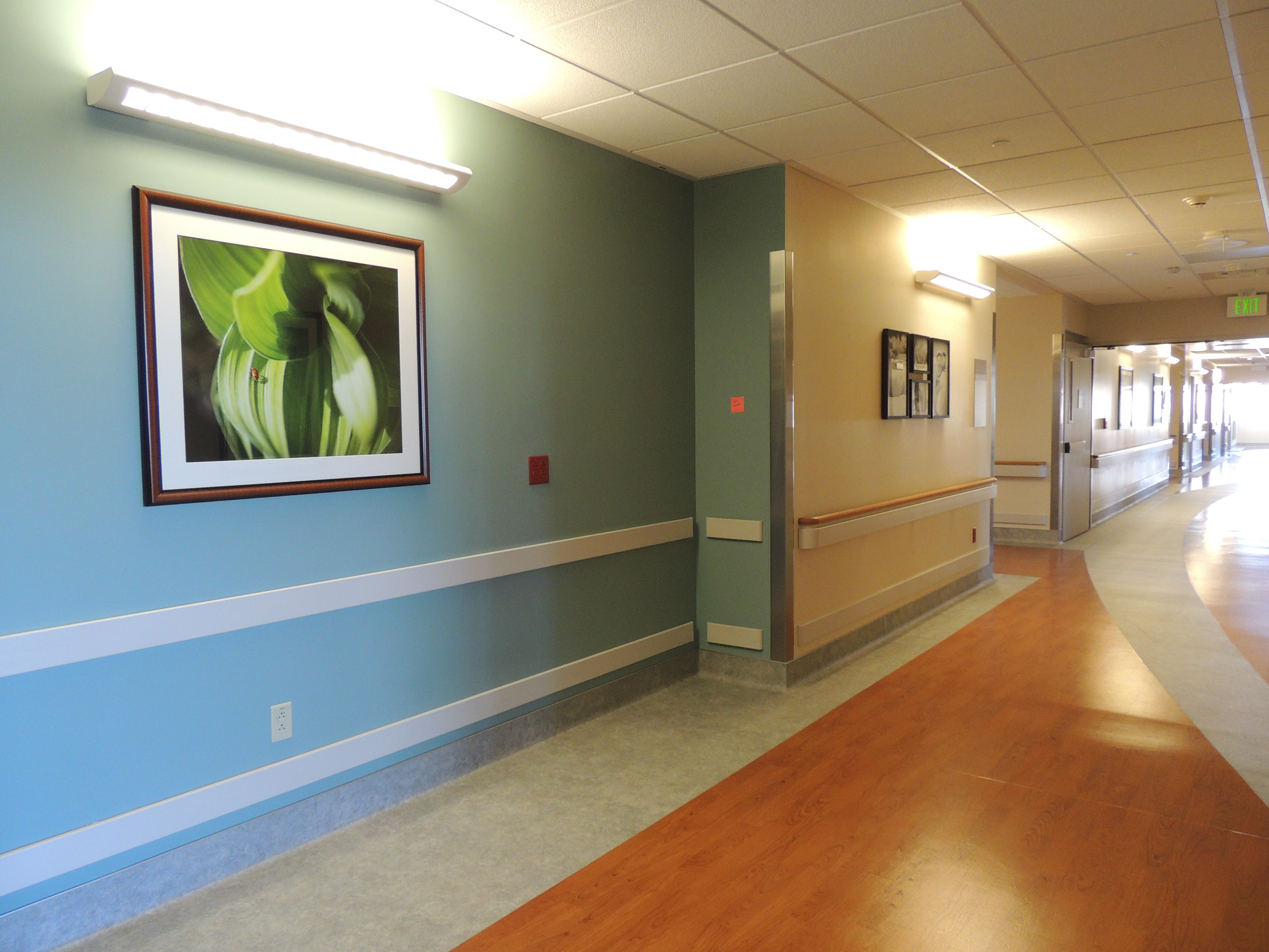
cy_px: 476
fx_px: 880
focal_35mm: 24
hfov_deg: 71.6
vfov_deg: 56.8
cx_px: 634
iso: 320
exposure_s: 1/30
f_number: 3
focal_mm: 4.3
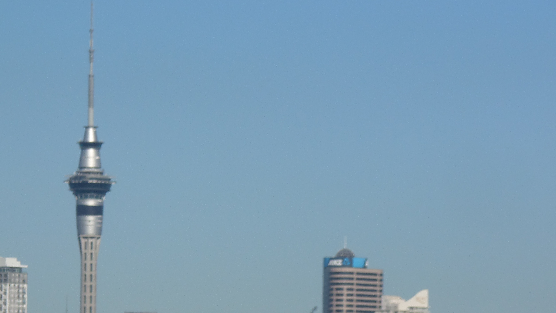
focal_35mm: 331
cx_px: 174
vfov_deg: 3.7
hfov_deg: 6.5
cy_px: 259
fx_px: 4880
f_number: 6.3
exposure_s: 1/750
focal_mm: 33.8
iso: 80
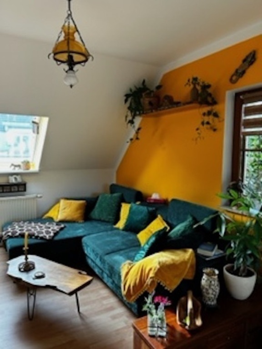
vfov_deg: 67.3
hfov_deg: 53.1
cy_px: 174
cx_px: 131
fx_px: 262
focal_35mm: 26
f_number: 1.5
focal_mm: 5.7
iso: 125
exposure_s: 1/88
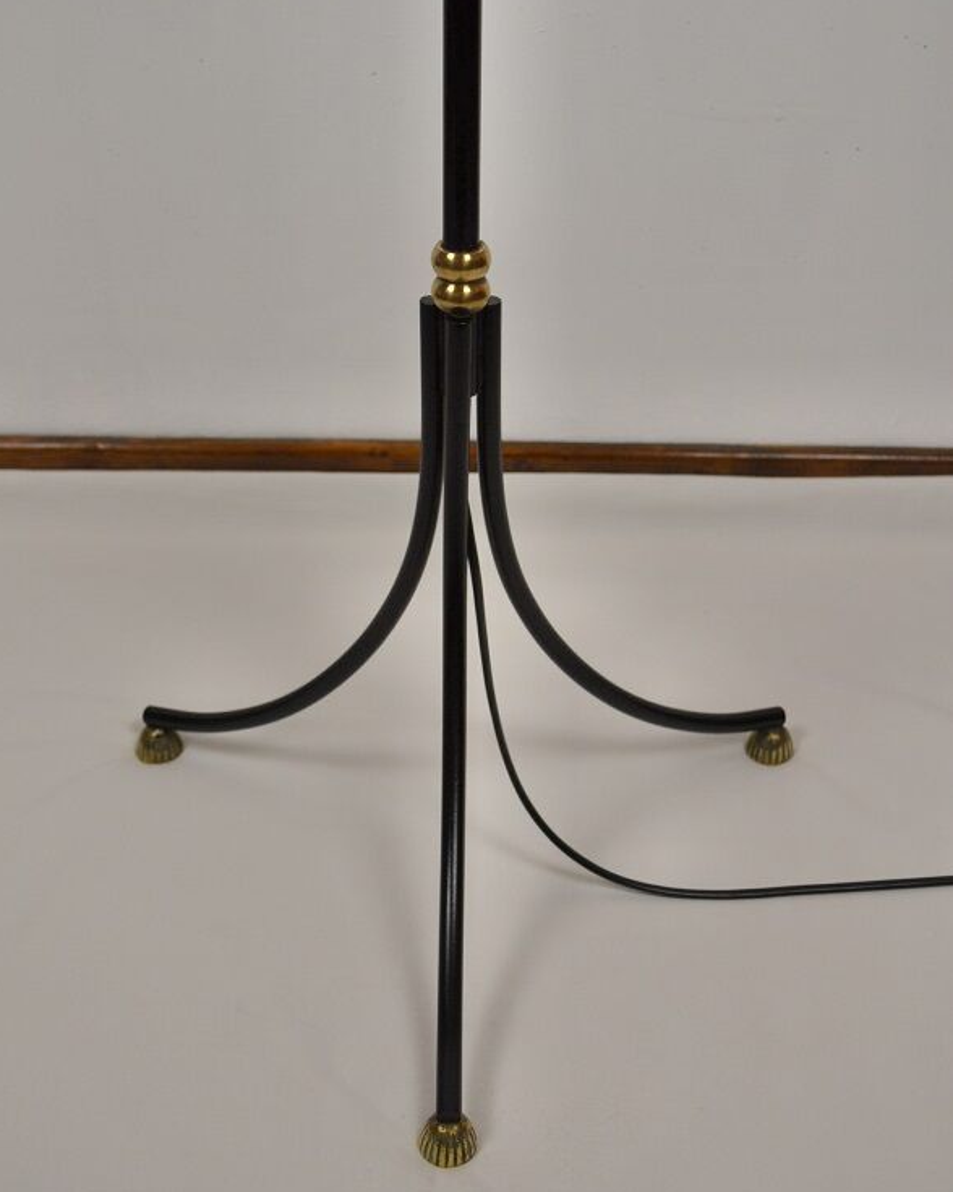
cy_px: 547
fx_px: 1869
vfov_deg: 35.3
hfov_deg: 28.6
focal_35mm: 53
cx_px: 463
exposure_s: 1/100
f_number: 5
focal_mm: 30
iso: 400
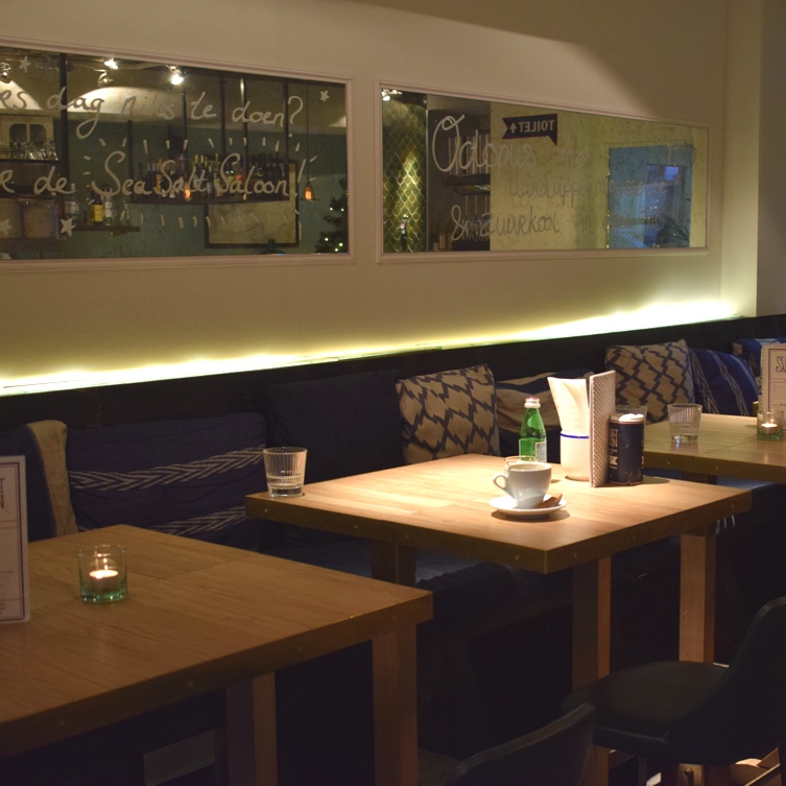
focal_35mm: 53
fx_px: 1353
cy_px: 394
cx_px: 491
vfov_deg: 32.4
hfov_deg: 32.3
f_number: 4
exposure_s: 1/60
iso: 1000
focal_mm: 27
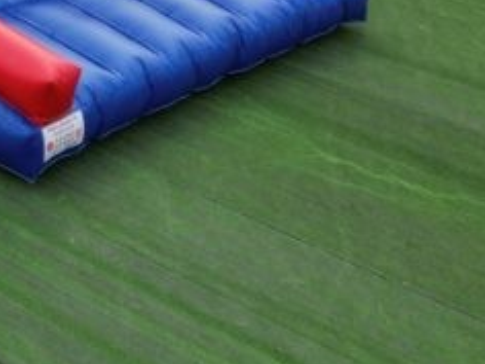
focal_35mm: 104
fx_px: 1457
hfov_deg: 17.4
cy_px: -179
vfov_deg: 13.4
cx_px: -189
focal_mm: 6.72
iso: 160
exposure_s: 1/1500
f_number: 1.7
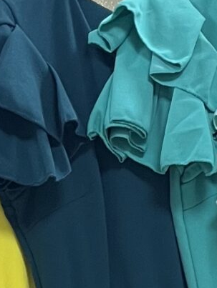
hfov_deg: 8.5
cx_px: 463
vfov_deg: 10.9
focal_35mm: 165
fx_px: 1377
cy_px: 570
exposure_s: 1/50
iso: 125
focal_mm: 5.1
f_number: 1.6
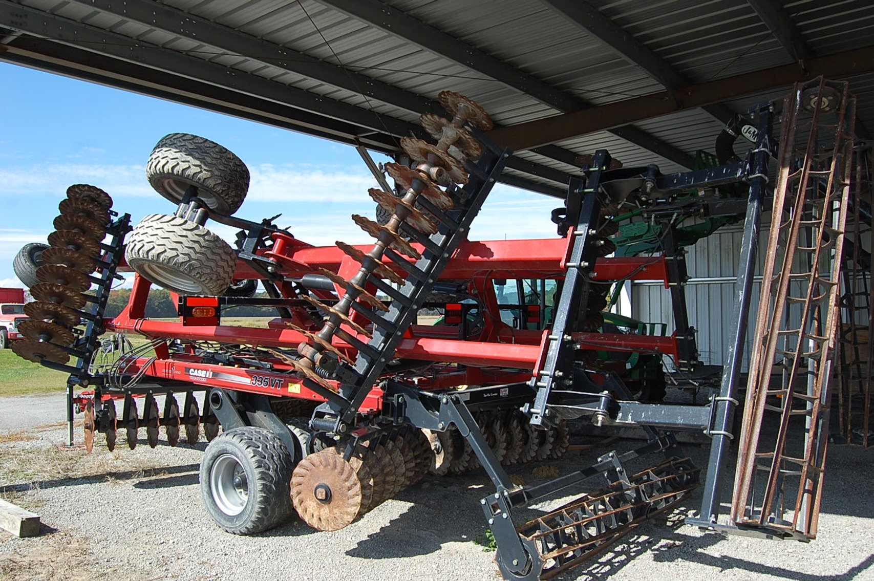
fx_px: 728
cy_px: 290
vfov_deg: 43.5
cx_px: 437
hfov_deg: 62.0
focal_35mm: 30
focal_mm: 20
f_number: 8
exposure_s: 1/250
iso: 200
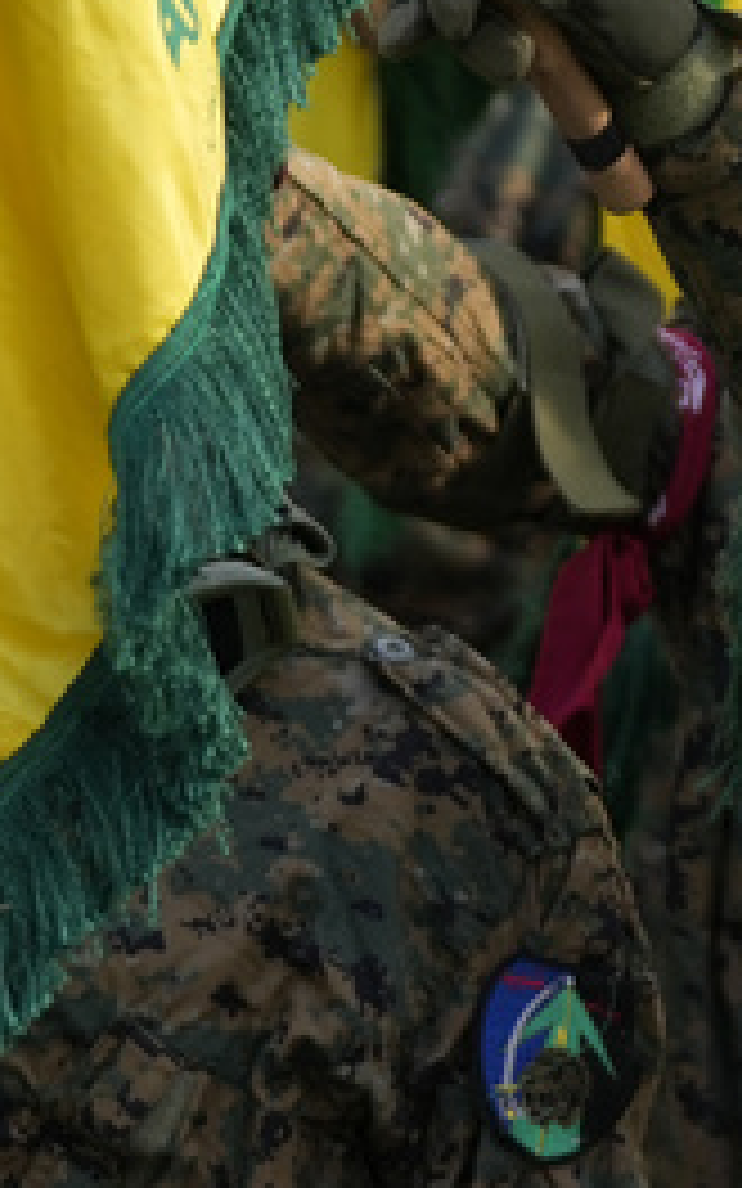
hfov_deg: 2.8
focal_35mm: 458
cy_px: 533
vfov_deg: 4.6
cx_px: 1709
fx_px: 14819
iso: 320
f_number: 3.2
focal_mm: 116
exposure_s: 1/1000
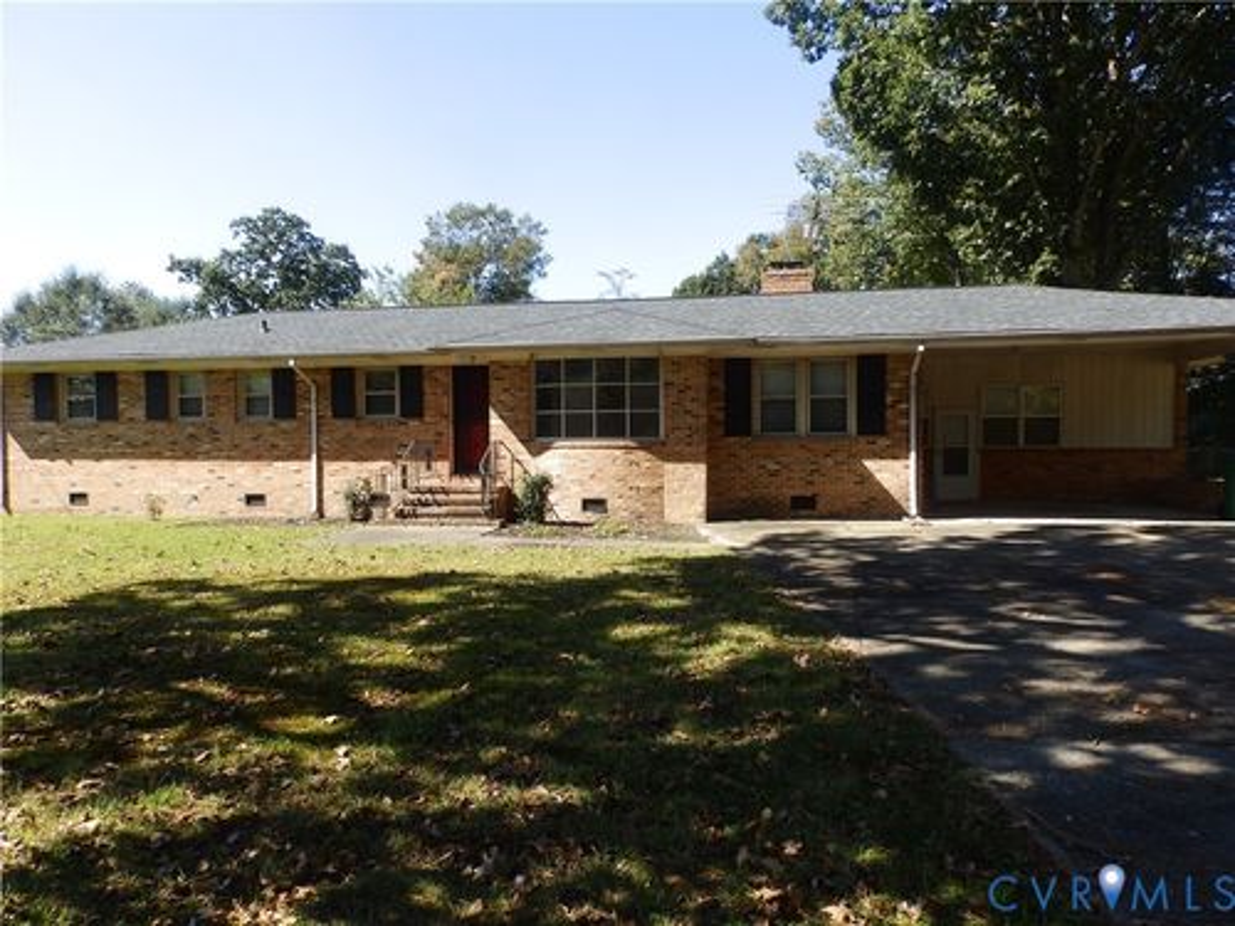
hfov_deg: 76.4
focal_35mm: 22
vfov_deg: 61.1
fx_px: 785
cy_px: 463
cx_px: 618
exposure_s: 1/200
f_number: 4.5
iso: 80
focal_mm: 4
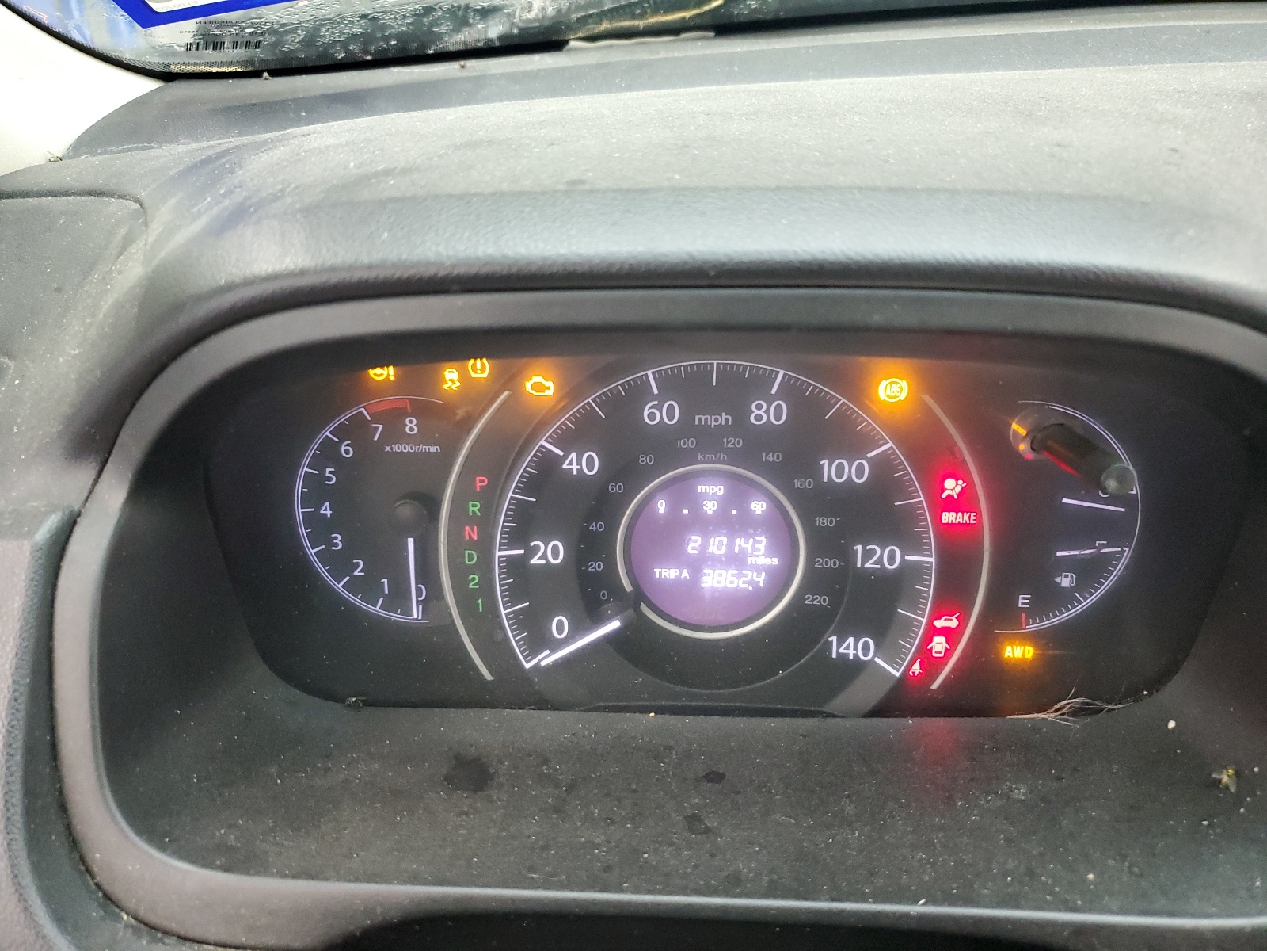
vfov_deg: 53.1
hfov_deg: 67.3
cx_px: 634
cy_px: 476
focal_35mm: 26
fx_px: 952
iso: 324
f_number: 1.5
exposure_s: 1/40
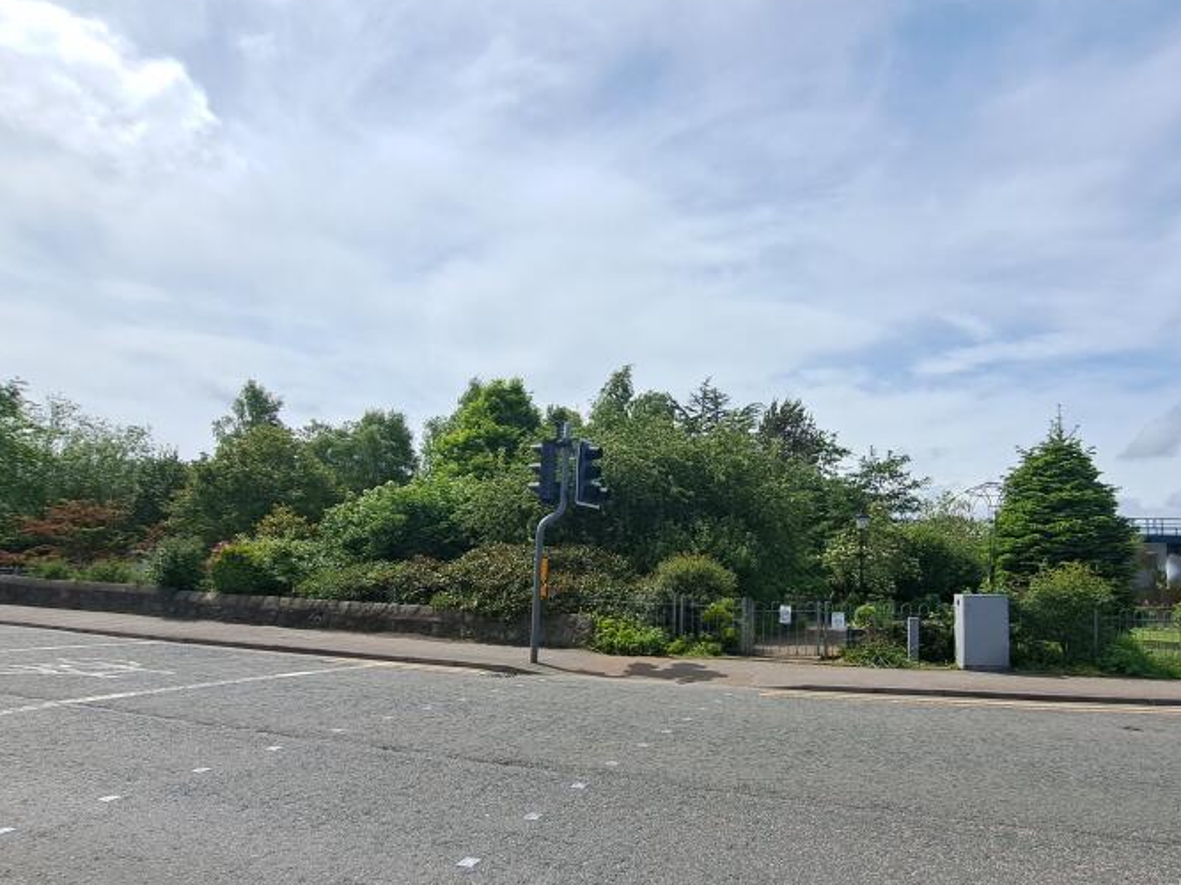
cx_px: 732
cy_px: 514
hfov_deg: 80.4
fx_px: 682
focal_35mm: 20
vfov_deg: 65.5
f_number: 2.2
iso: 50
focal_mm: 1.74
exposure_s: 1/2755
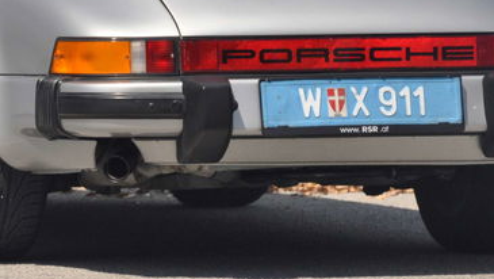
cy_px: 26
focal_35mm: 610
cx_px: 108
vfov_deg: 2.0
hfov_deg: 3.5
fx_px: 7998
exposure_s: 1/800
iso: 500
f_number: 6
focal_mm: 185
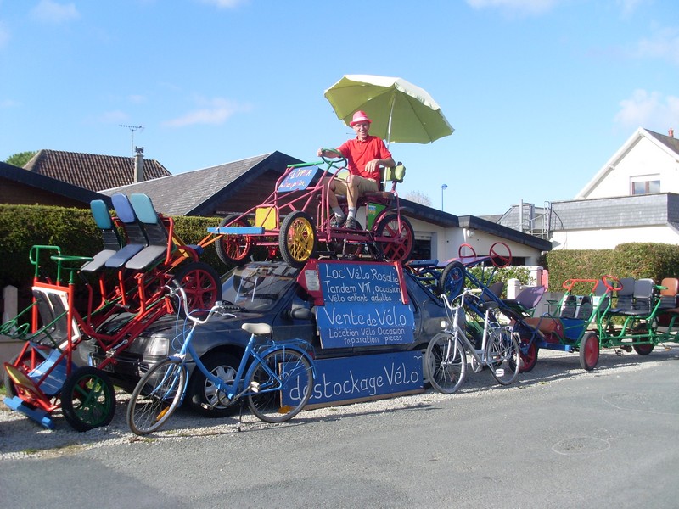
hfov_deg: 49.0
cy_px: 254
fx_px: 745
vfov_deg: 37.7
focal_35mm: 38
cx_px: 340
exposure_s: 1/250
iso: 80
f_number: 7.7
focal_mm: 6.3
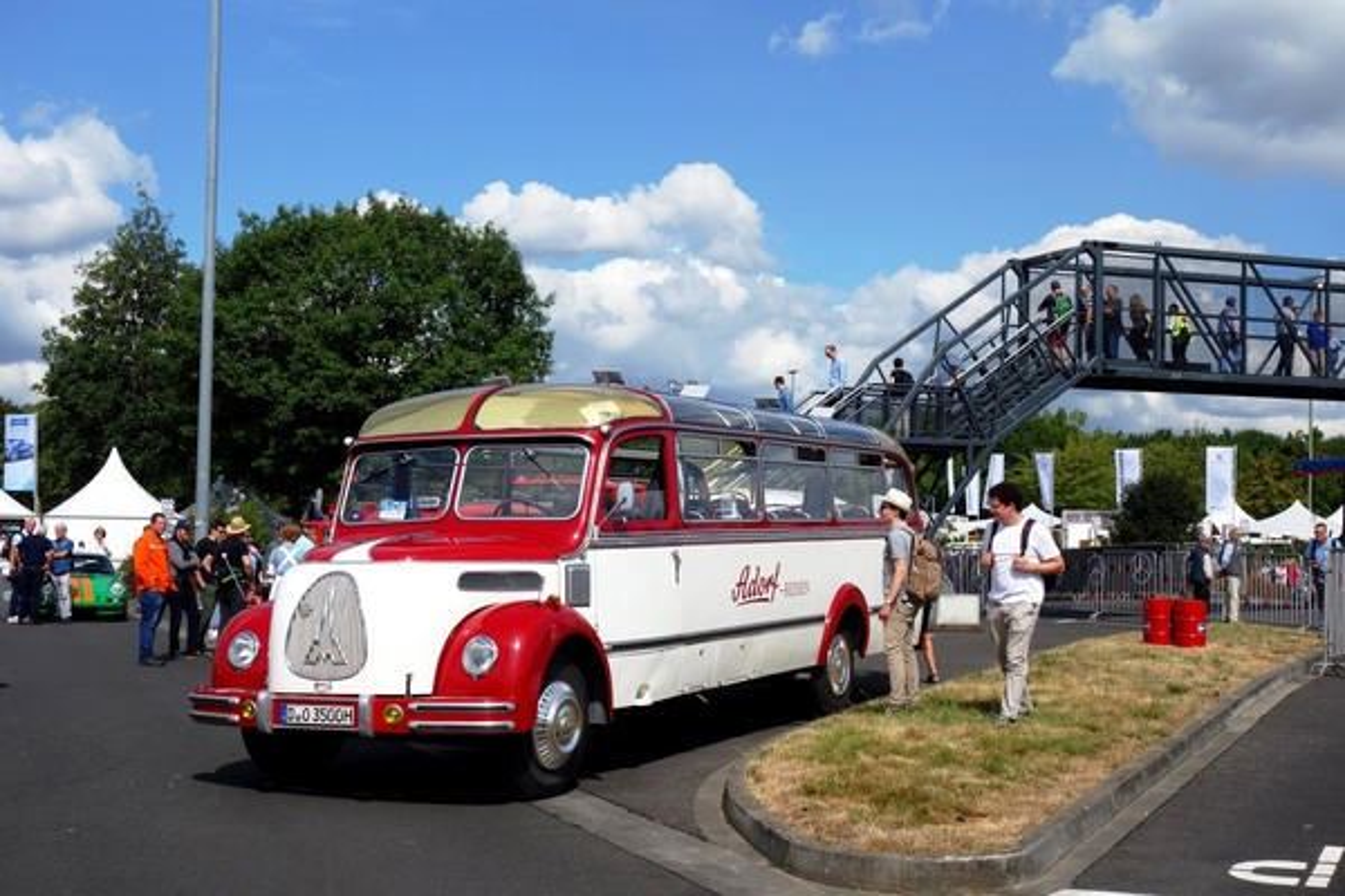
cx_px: 672
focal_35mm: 49
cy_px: 448
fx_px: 1831
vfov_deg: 27.5
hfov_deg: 40.3
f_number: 6.3
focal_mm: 18.02
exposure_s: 1/800
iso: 125
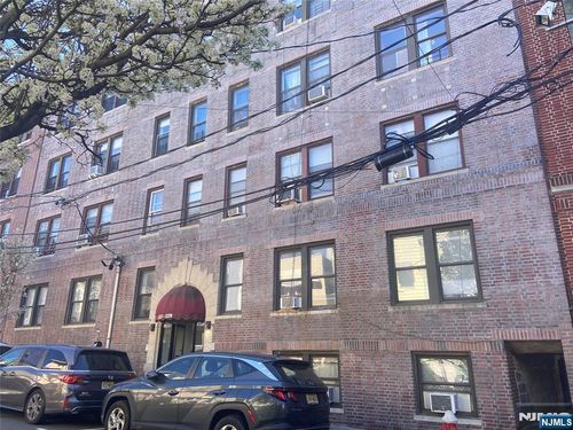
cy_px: 215
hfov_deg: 67.3
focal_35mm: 26
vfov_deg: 53.1
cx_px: 286
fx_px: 430
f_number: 1.8
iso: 32
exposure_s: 1/306
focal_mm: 4.25
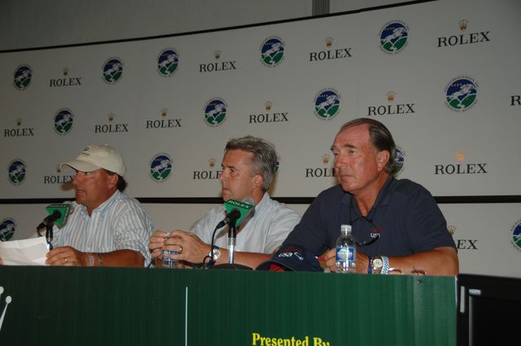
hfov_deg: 30.5
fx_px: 954
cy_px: 173
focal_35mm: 66
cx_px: 260
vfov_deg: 20.6
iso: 200
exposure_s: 1/125
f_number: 4.5
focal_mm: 44
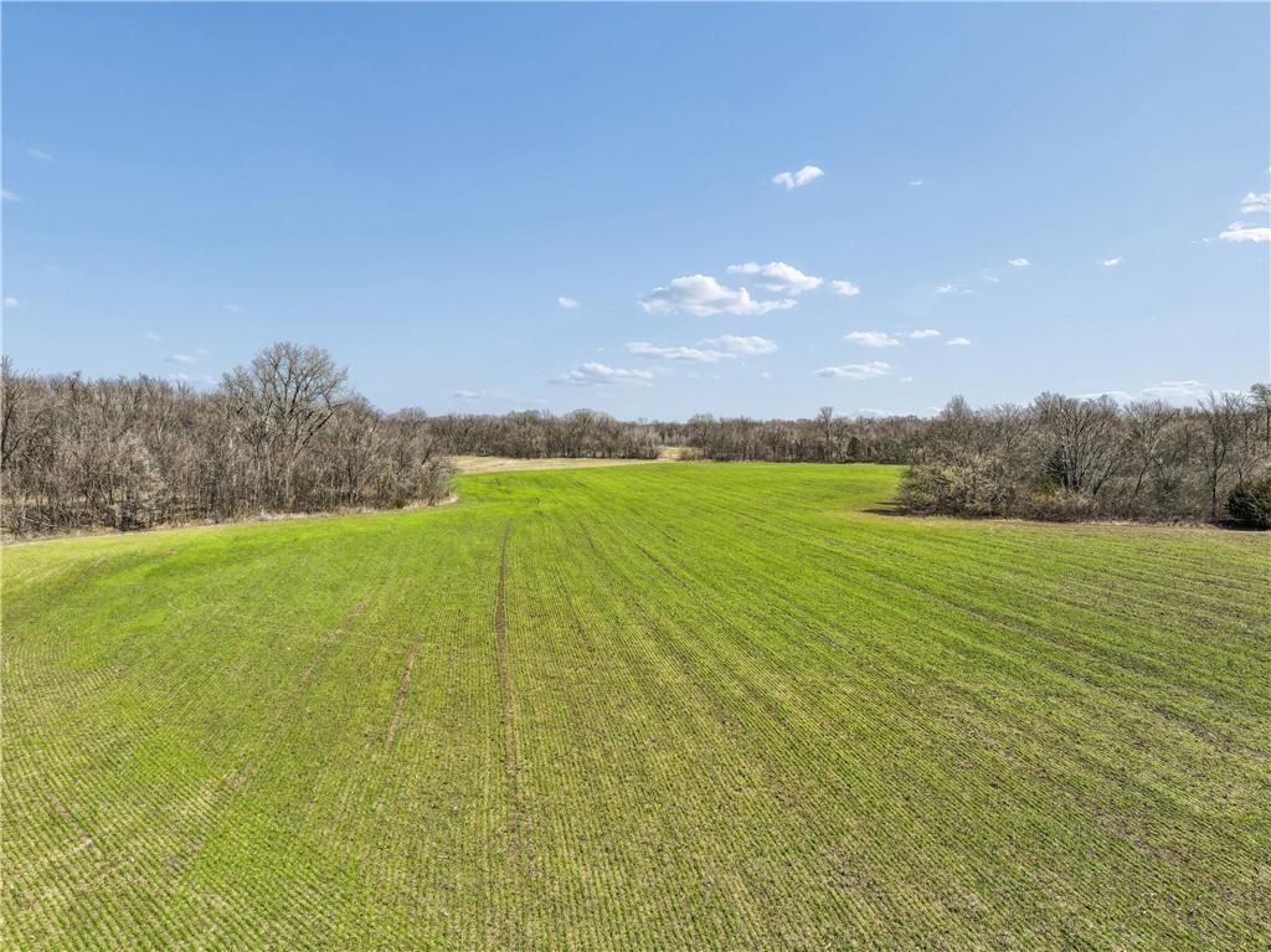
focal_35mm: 24
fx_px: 881
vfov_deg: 56.8
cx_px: 636
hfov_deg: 71.6
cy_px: 476
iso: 100
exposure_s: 1/240
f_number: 2.8
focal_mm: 12.3
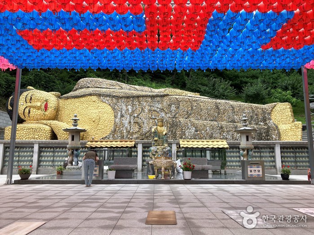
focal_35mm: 28
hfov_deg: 63.5
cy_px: 118
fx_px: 254
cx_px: 157
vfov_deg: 49.7
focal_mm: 3.99
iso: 20
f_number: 1.8
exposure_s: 1/685
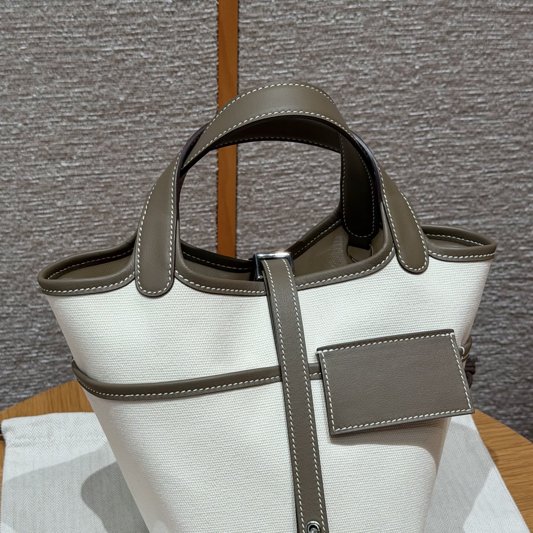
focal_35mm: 66
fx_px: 1150
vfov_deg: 26.0
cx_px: 267
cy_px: 329
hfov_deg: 26.1
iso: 80
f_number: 1.78
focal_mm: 6.76
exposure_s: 1/121
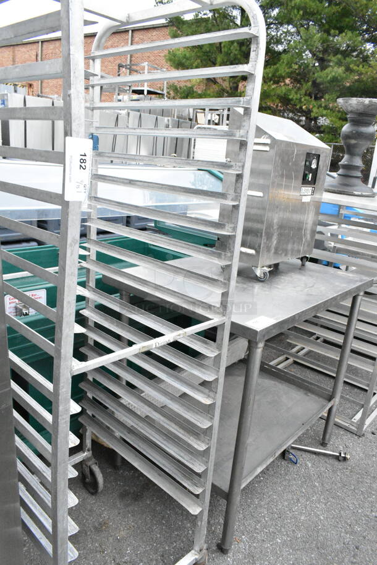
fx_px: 423
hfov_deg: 48.0
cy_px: 282
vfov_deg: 67.3
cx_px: 188
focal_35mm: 27
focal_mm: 18
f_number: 11
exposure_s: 1/500
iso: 6400
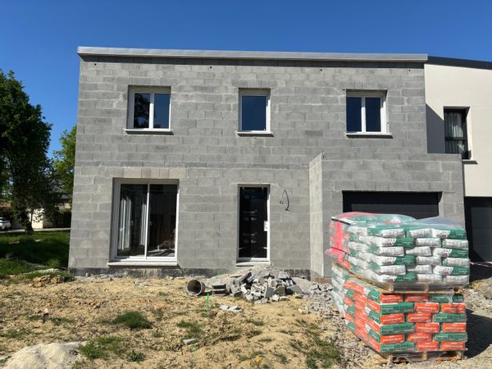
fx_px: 370
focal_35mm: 26
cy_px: 184
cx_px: 246
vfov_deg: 53.1
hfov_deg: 67.3
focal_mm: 5.96
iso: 50
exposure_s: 1/4854
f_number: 1.6
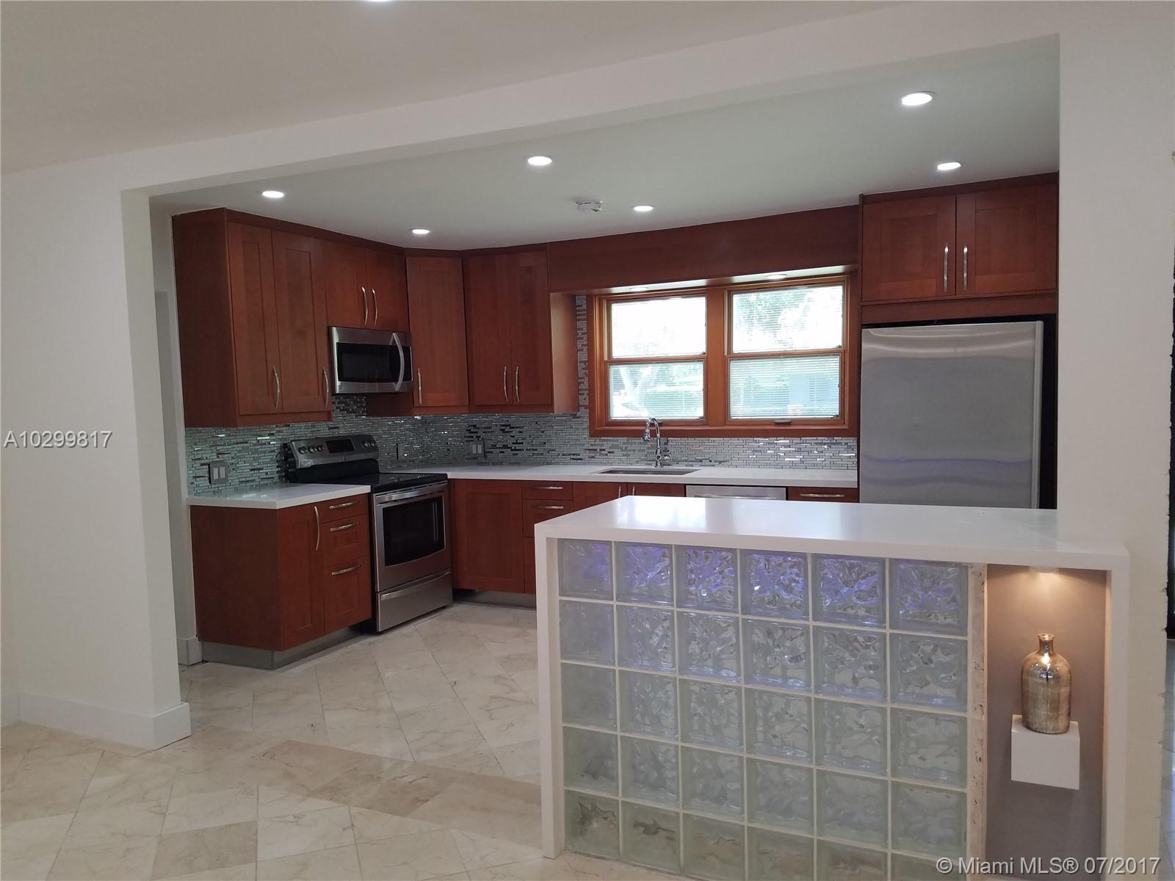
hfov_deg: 67.3
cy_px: 440
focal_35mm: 26
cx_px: 588
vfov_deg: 53.1
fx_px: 883
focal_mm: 4.2
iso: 100
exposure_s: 1/120
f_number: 1.7
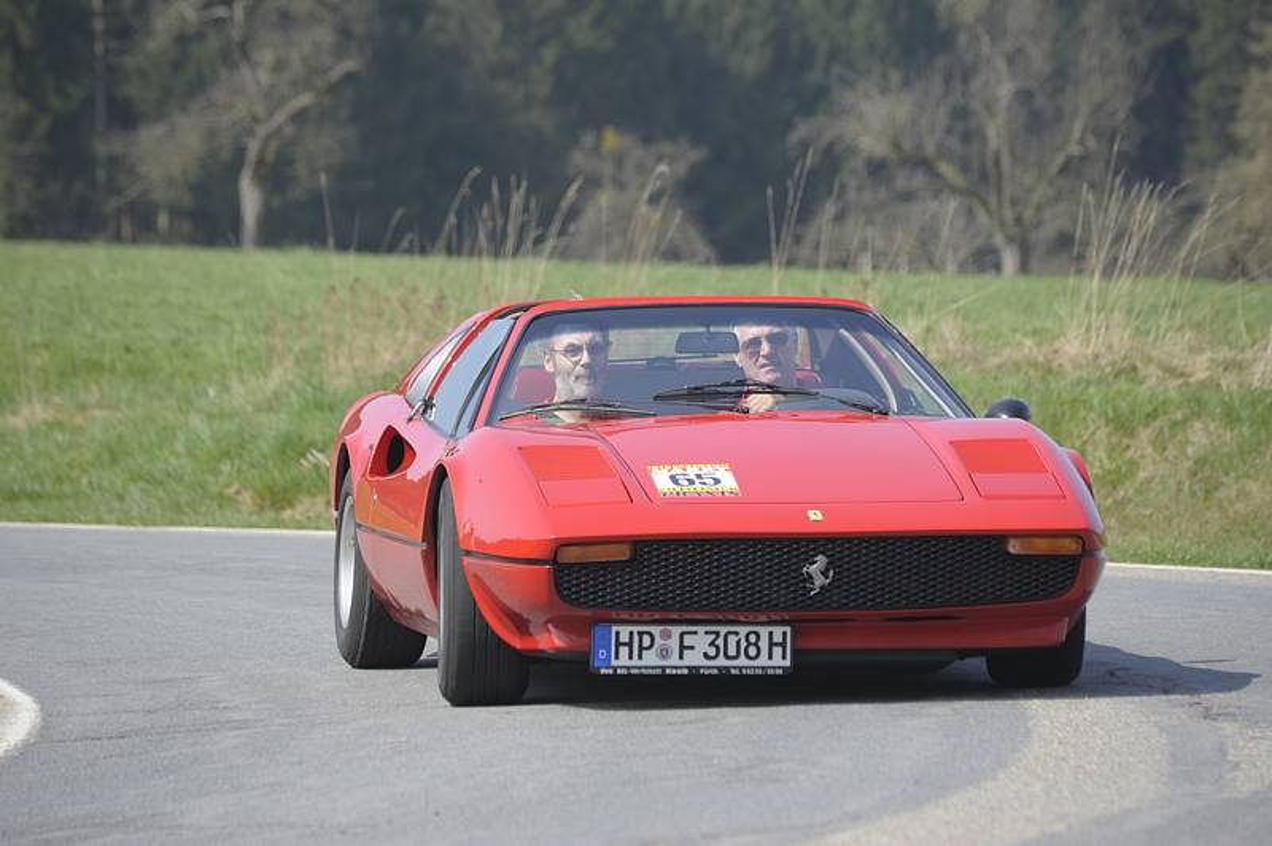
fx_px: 7767
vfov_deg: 6.2
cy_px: 423
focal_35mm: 220
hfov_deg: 9.4
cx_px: 636
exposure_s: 1/400
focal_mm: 220
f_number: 7.1
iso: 200
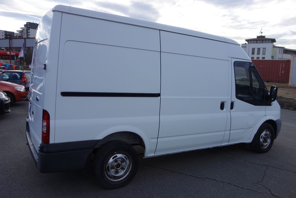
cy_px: 99
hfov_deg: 65.5
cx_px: 148
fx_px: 230
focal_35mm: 28
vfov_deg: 46.4
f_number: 1.8
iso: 125
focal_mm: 10.4
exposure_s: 1/1250
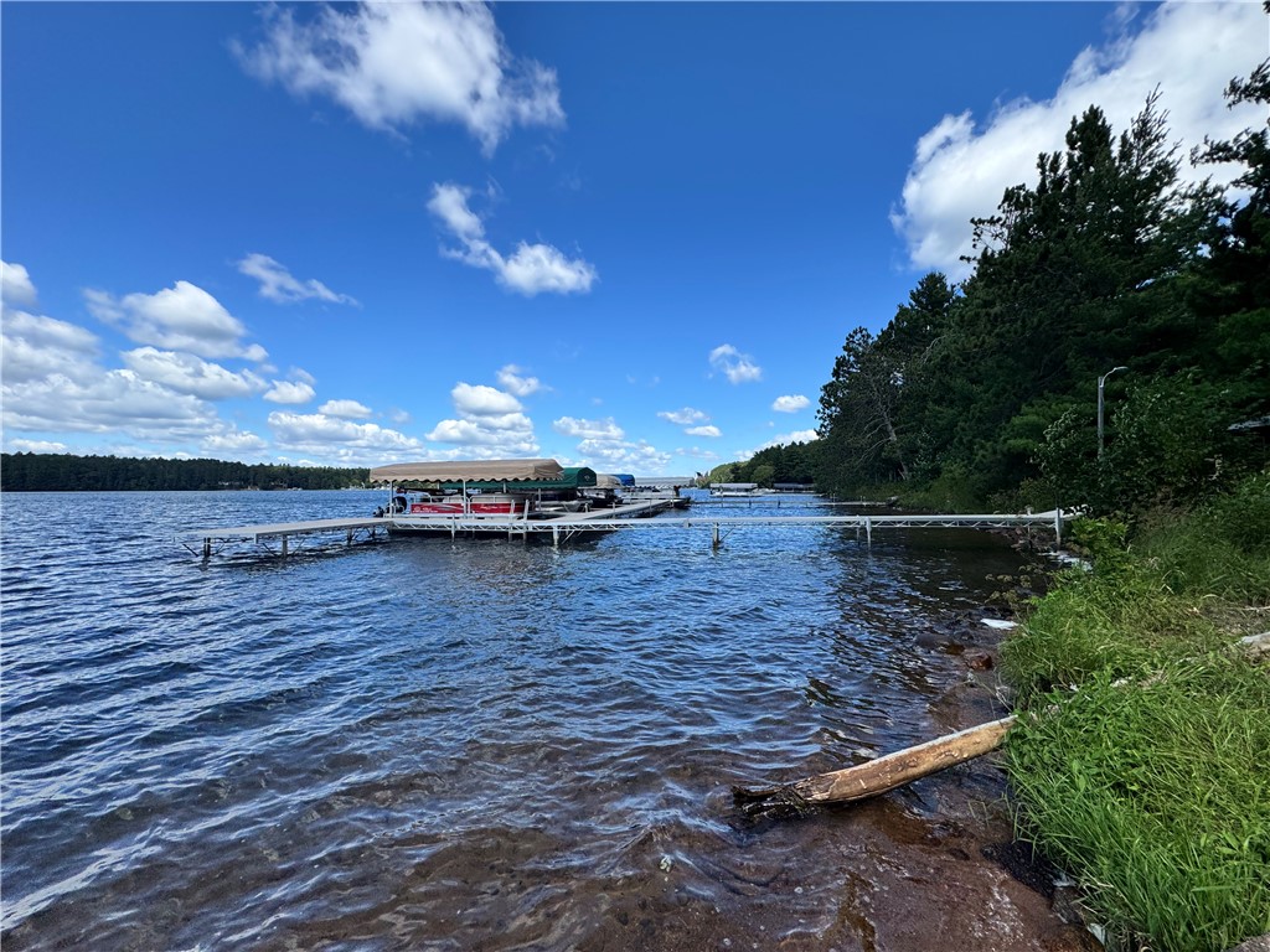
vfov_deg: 85.7
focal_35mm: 14
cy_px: 476
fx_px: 514
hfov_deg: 102.1
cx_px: 635
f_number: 2.2
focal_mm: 2.22
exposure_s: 1/1832
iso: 50
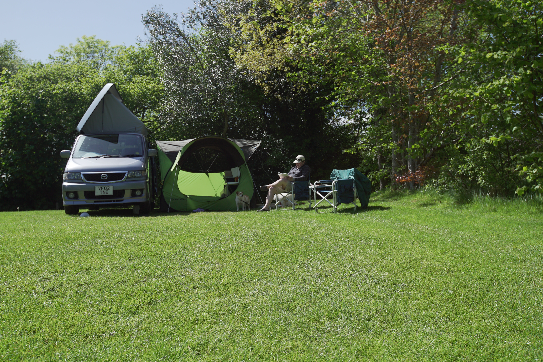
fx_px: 528
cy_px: 181
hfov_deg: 54.4
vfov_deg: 37.9
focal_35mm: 35
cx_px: 272
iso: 200
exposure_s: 1/640
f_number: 5.6
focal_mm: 35
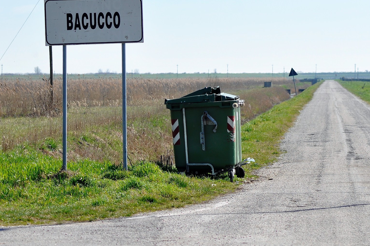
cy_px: 131
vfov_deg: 7.8
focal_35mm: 176
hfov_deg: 11.7
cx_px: 190
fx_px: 1804
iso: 200
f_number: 7.1
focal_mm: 75
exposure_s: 1/800
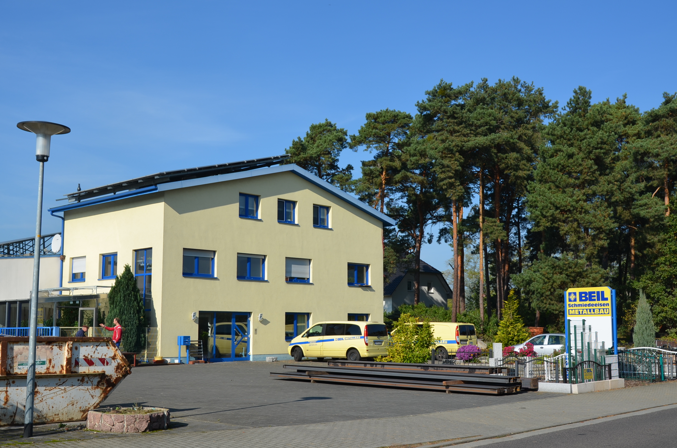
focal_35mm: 42
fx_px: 788
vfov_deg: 31.8
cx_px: 338
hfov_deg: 46.5
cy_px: 224
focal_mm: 28
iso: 100
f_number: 9
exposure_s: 1/320
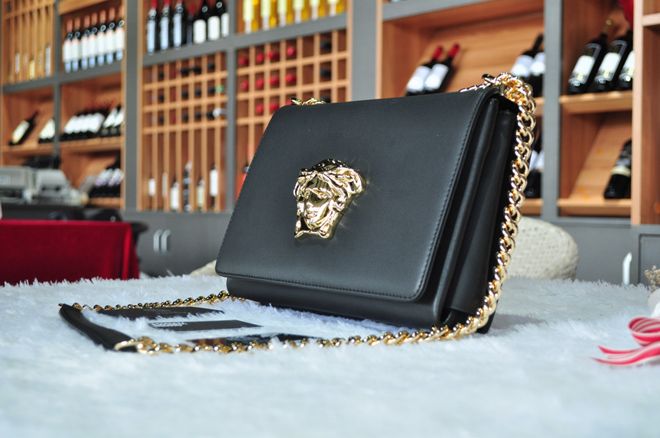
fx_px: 980
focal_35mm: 54
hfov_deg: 37.2
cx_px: 328
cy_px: 219
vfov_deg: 25.2
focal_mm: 35
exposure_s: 1/60
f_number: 5.6
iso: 400
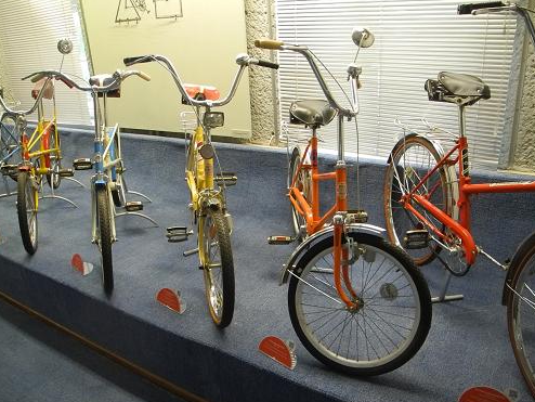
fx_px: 448
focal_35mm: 29
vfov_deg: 48.3
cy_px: 202
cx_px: 272
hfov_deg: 61.6
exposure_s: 1/40
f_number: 2.8
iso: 400
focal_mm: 6
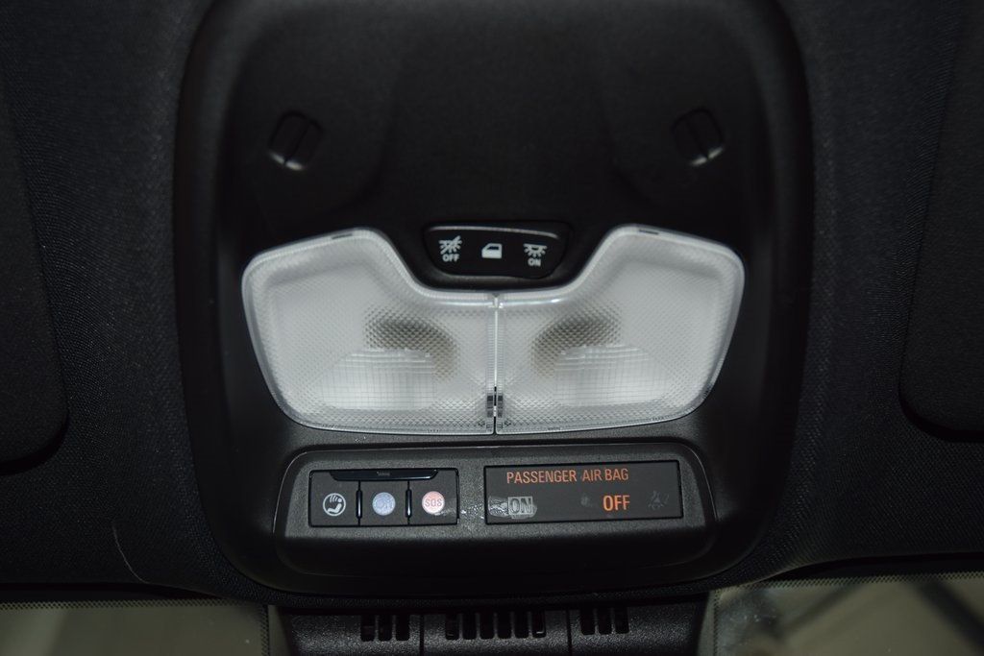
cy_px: 328
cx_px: 492
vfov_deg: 35.5
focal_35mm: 38
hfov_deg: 51.3
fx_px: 1025
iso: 250
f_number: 3.8
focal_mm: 25
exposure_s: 1/30
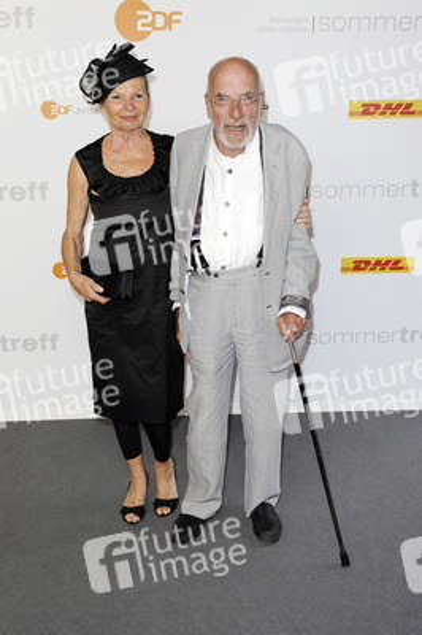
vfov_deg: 46.4
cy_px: 318
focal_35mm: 42
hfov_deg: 31.8
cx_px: 211
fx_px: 740
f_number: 6.3
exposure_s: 1/160
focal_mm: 42
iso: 800
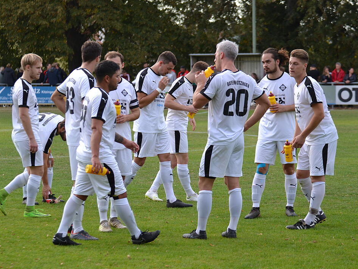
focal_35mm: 156
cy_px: 134
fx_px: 1608
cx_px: 180
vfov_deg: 9.5
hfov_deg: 12.7
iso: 400
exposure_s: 1/500
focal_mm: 95
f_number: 4.2
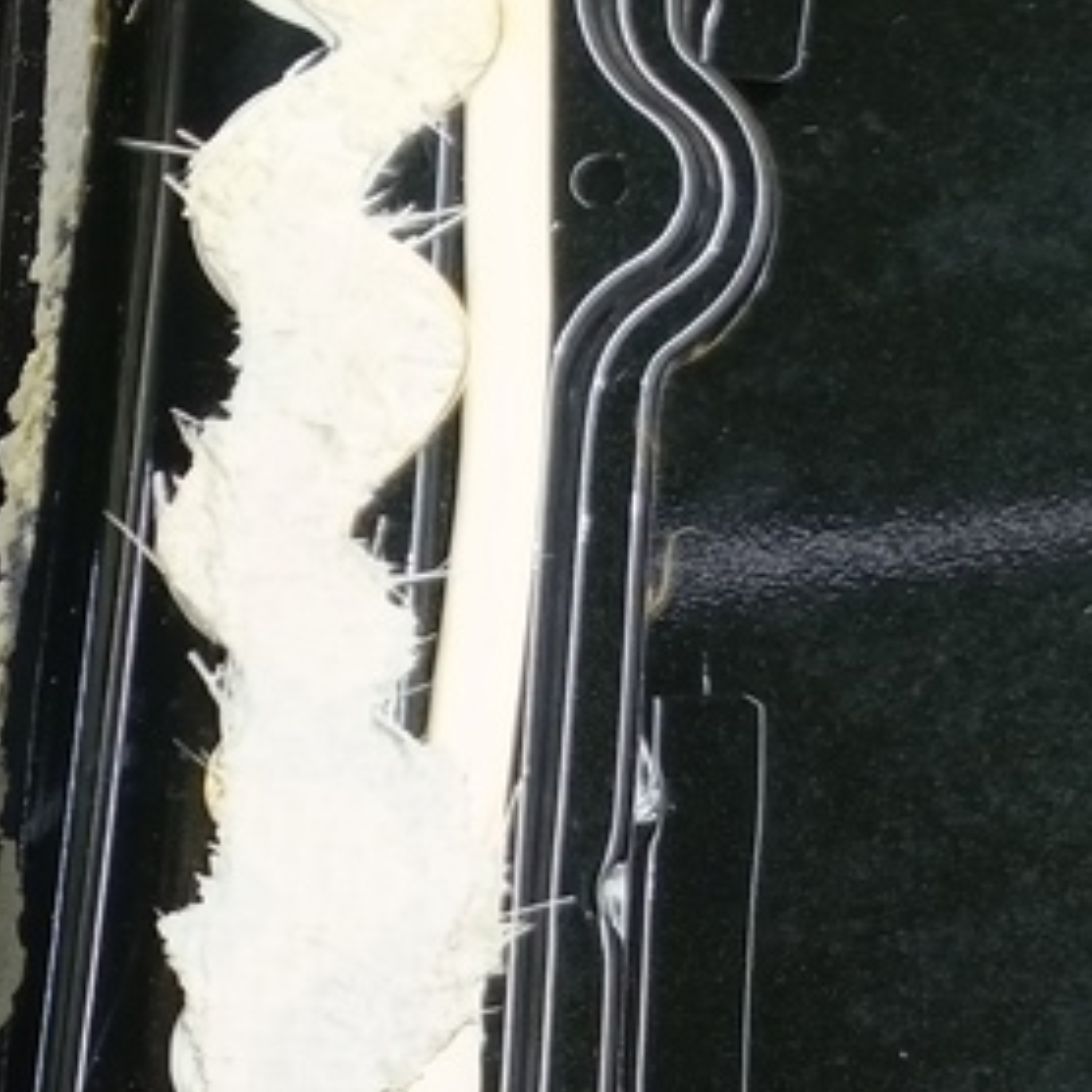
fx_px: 2677
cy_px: 1418
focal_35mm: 75
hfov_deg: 20.0
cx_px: -542
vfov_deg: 21.0
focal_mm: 4.11
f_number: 1.6
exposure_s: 1/50
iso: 226
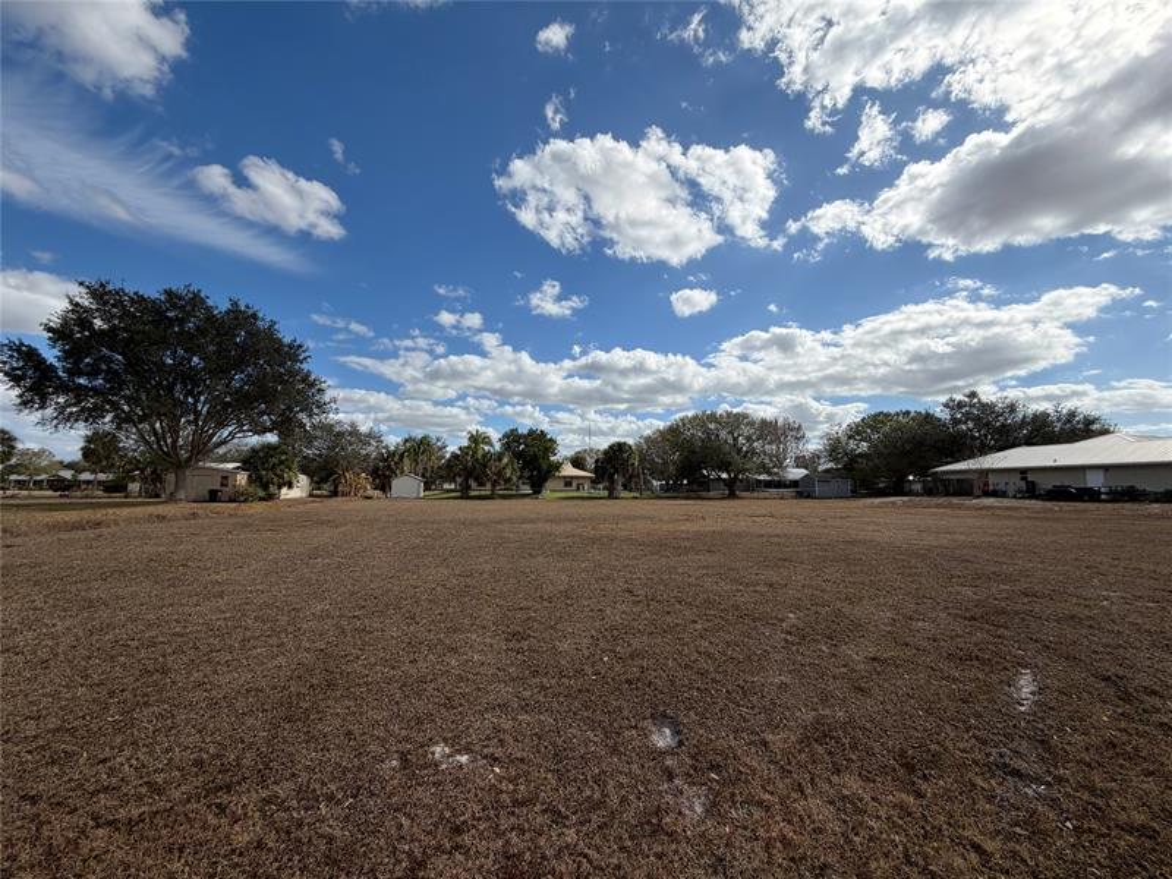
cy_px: 440
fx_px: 474
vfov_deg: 85.7
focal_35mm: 14
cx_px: 586
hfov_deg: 102.1
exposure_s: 1/1189
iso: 20
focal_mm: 2.22
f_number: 2.2
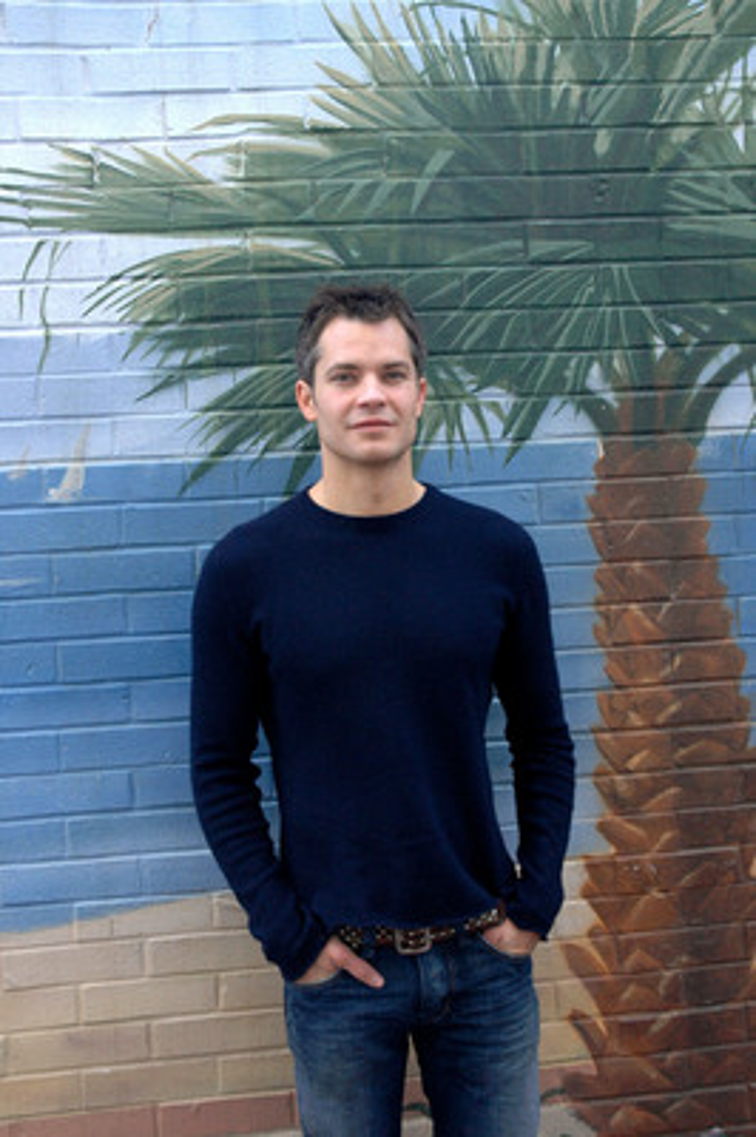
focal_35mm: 44
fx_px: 1373
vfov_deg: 45.0
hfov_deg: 30.8
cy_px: 568
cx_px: 378
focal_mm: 29
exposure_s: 1/80
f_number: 4.5
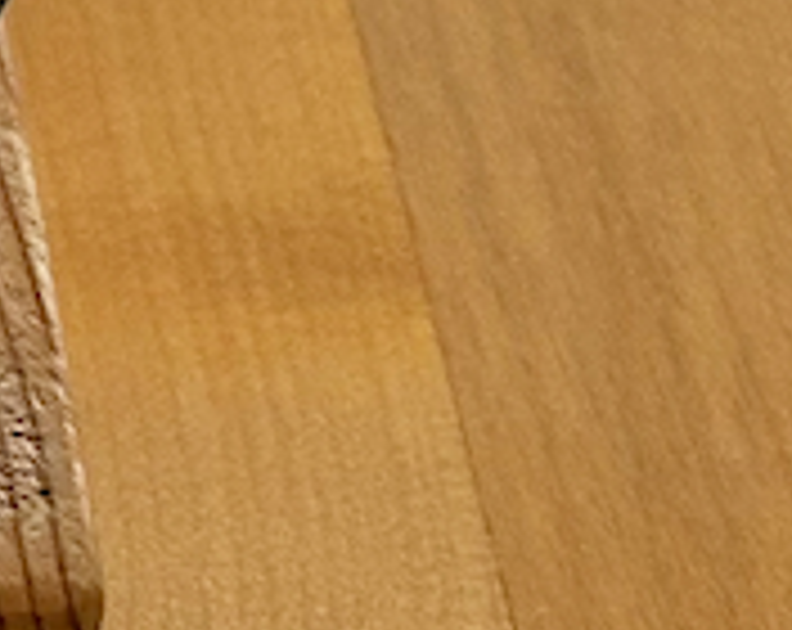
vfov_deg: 7.9
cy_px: -706
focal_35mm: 185
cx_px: -1296
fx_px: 4327
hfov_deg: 9.1
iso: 125
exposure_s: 1/61
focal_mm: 5.7
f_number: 1.5
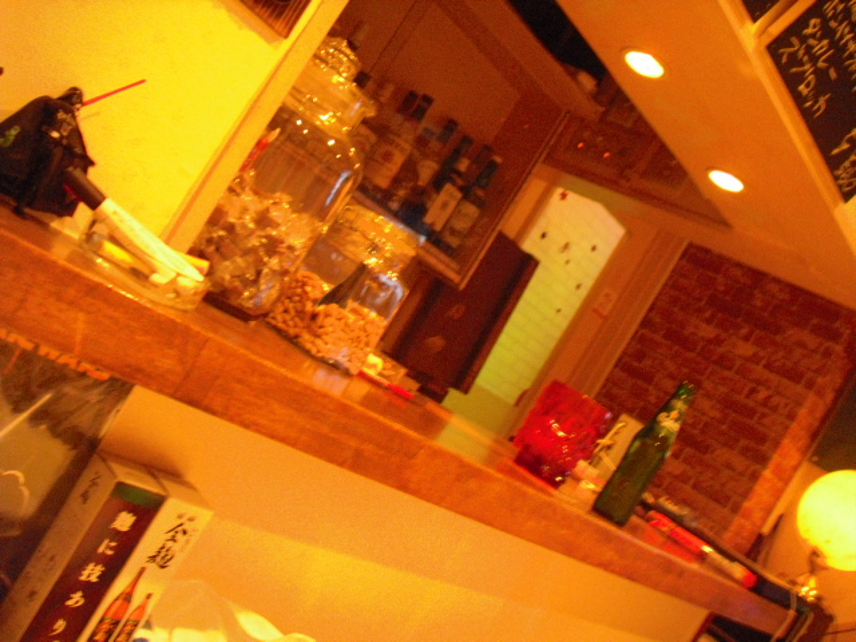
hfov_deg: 49.0
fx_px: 940
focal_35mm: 38
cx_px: 428
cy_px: 321
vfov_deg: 37.7
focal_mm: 6.2
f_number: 2.8
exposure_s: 1/6
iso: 800
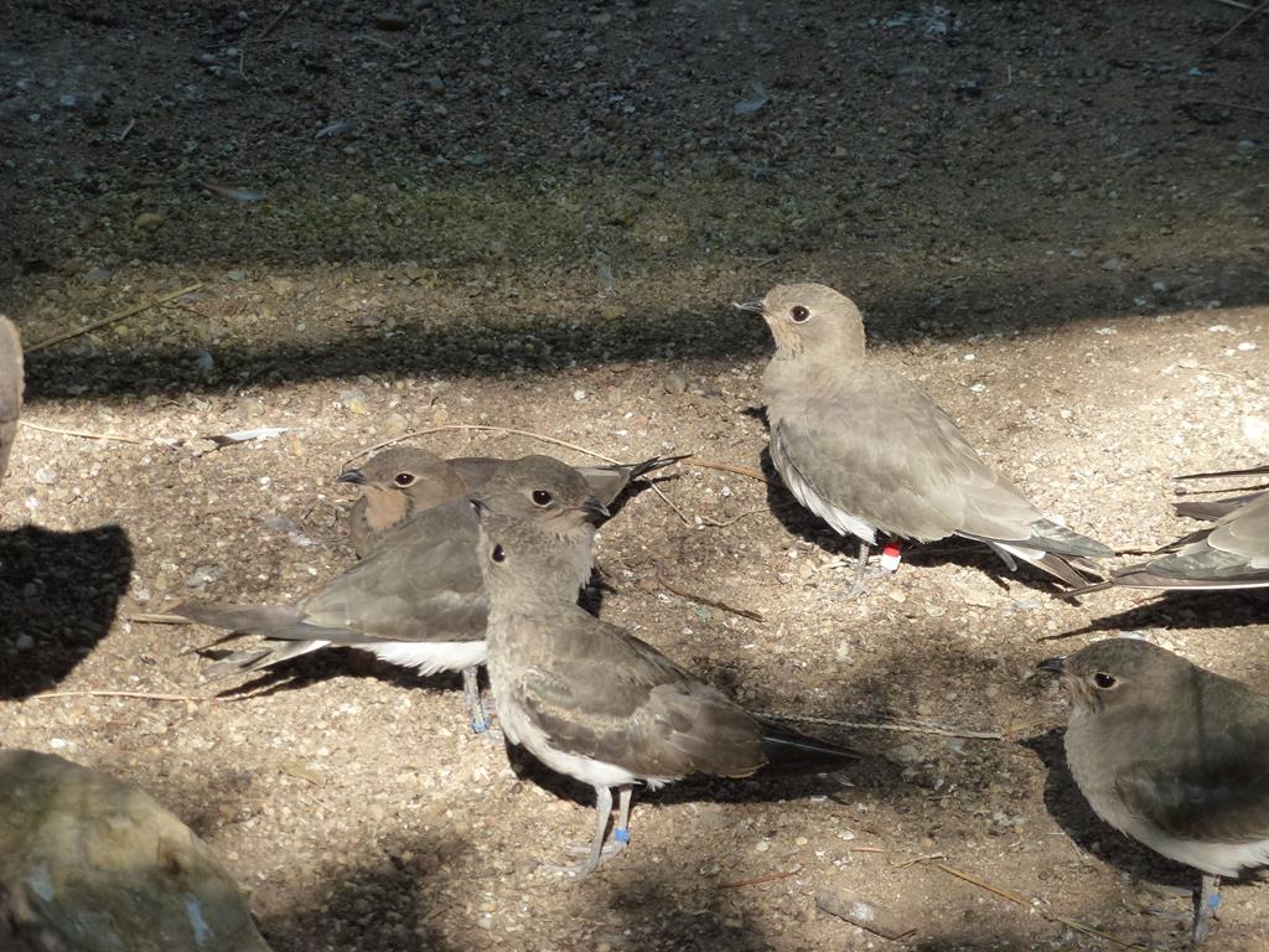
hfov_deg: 11.8
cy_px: 476
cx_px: 634
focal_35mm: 168
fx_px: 6159
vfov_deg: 8.8
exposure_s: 1/100
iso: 160
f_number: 5.4
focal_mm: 30.1
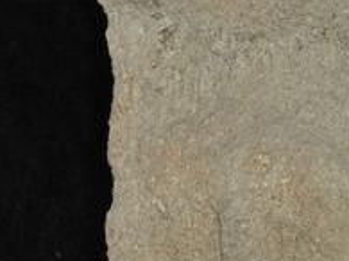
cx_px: 101
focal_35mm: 414
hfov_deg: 4.8
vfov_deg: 3.6
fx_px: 4171
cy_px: 191
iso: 400
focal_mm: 62
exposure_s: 1/60
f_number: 10
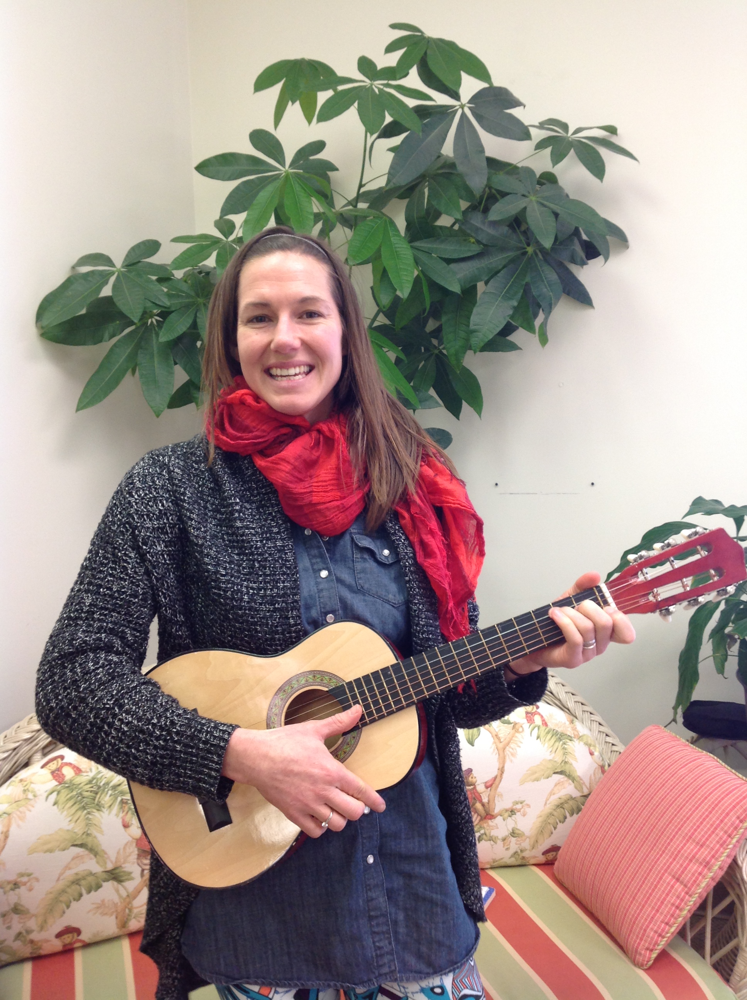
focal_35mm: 35
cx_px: 374
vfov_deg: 52.7
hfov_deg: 40.6
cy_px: 500
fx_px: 1010
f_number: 2.4
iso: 80
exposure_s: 1/15
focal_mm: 4.28
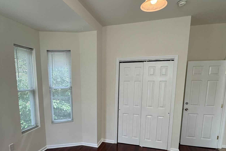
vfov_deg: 51.8
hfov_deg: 73.4
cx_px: 98
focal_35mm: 24
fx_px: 151
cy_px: 104
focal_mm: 2.22
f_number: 2.2
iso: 64
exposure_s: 1/120
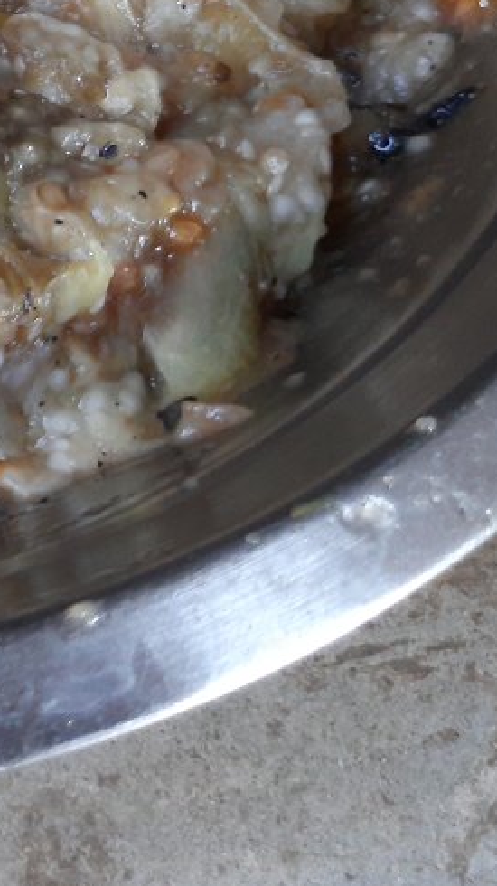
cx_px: -618
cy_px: -56
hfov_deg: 11.6
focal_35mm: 89
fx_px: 2089
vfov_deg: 22.7
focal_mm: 4.6
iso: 125
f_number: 2
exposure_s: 1/50
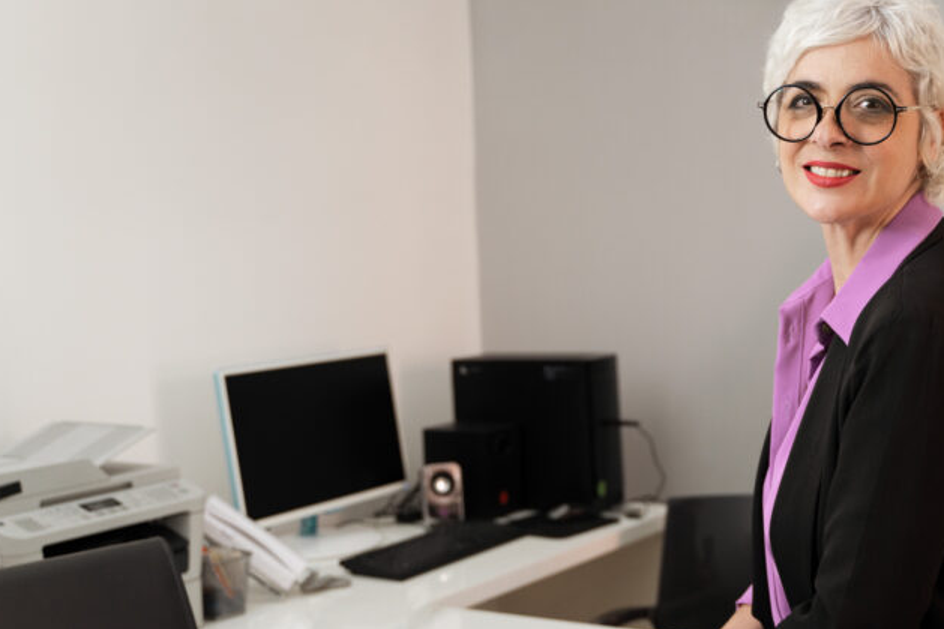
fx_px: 1494
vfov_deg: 23.7
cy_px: 391
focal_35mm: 57
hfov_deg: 34.7
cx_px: 639
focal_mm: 35
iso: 500
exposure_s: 1/200
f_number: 2.8
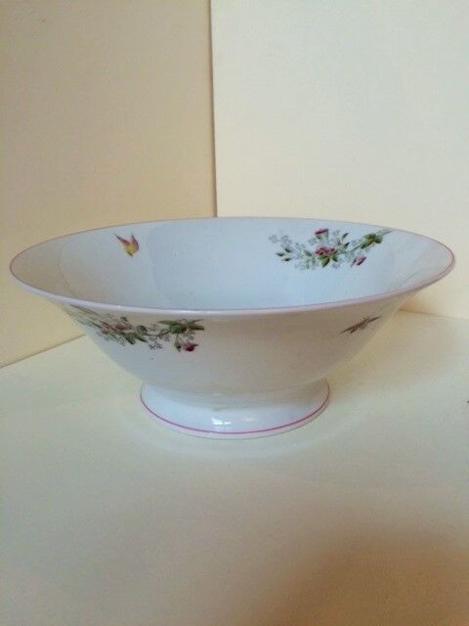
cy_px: 313
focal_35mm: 29
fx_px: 524
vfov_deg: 61.7
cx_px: 234
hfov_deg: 48.2
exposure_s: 1/33
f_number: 2.2
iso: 100
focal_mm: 4.15
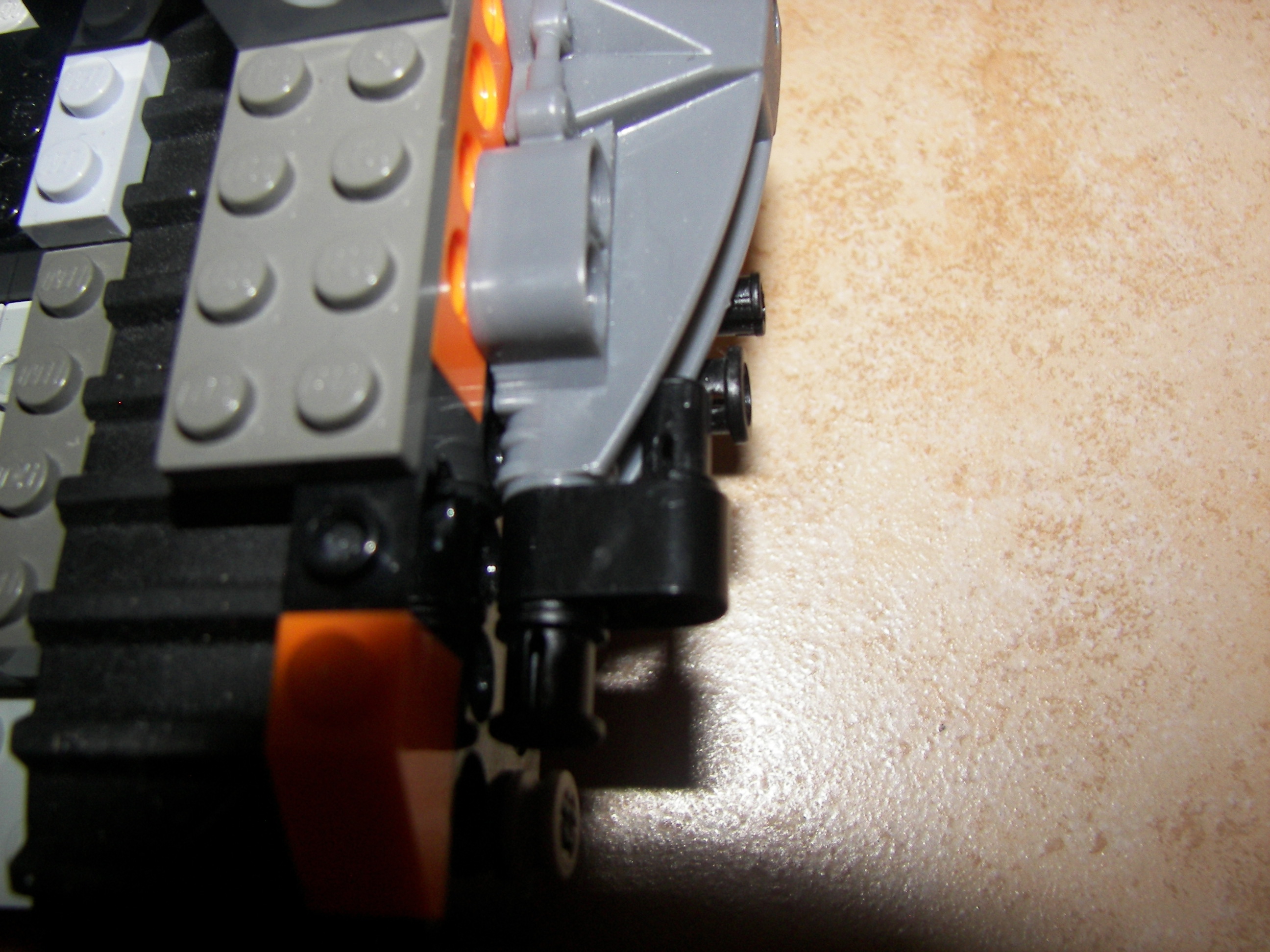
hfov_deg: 51.4
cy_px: 476
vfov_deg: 39.7
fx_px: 1321
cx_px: 635
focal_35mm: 36
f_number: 2.8
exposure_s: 1/30
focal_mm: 6
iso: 100
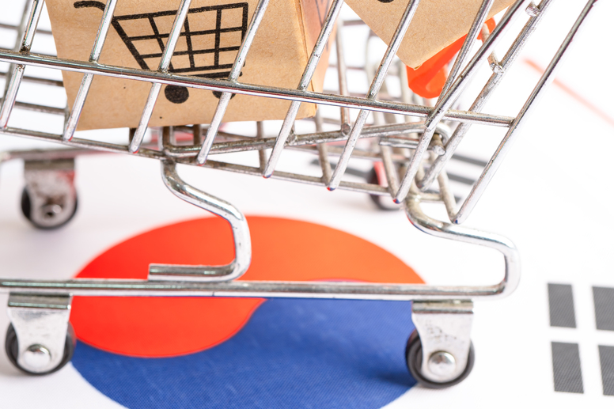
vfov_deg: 13.7
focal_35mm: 99
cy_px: 51
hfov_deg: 20.6
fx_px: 1688
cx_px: 300
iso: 100
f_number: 6.3
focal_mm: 50
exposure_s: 1/100
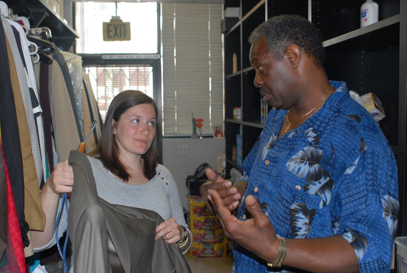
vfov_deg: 37.0
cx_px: 204
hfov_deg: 53.0
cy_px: 136
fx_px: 408
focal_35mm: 36
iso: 500
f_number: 5
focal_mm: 24
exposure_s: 1/60
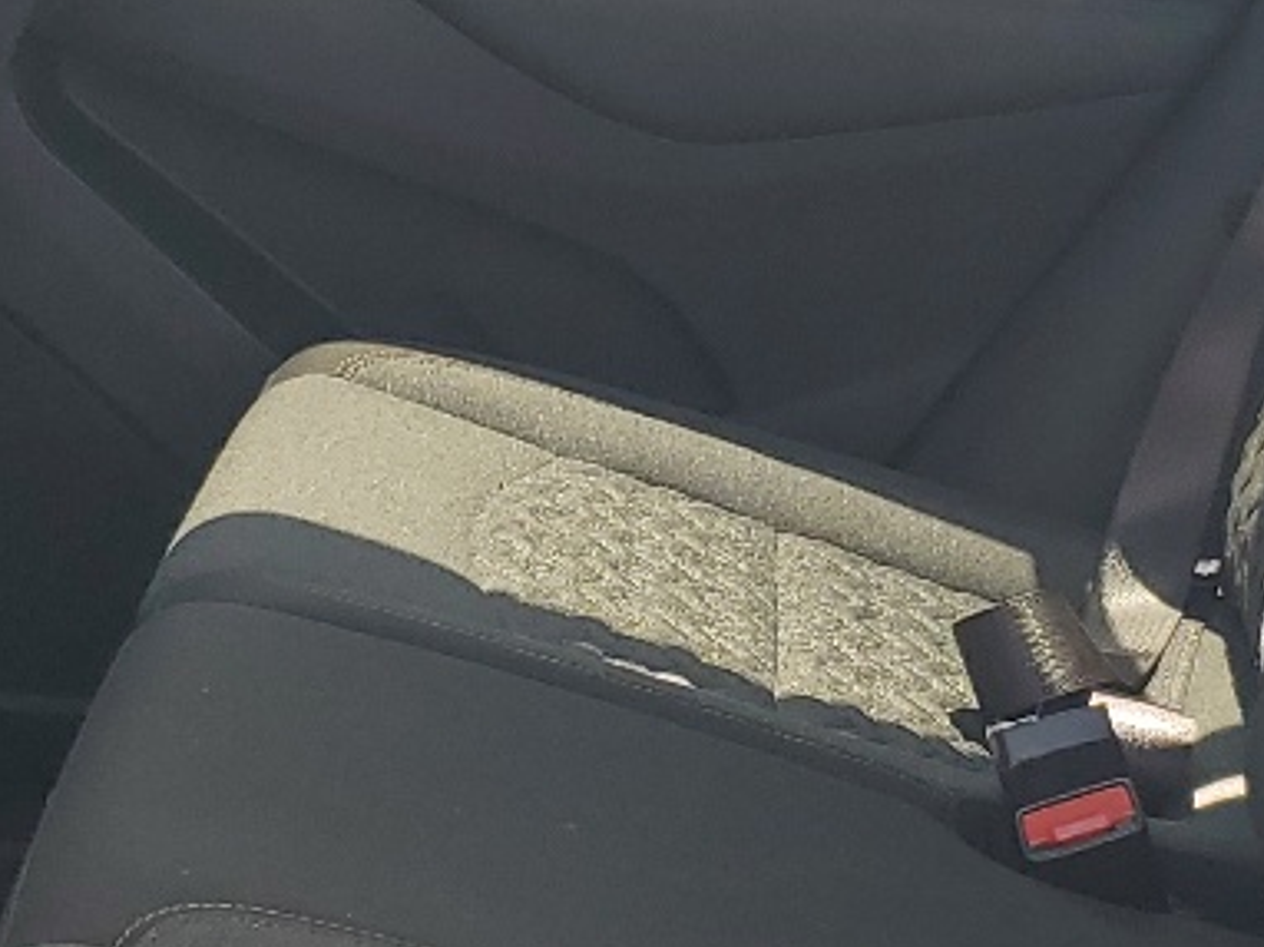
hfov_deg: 18.0
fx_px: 3978
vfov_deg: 13.6
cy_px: 437
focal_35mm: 109
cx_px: 754
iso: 50
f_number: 1.5
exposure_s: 1/385
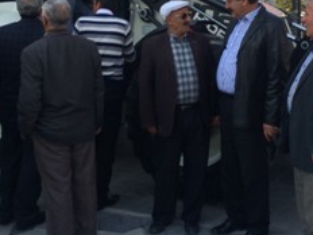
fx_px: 506
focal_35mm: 56
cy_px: 36
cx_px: 183
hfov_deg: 34.3
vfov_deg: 25.5
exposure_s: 1/977
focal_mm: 4.15
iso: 32
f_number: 2.2
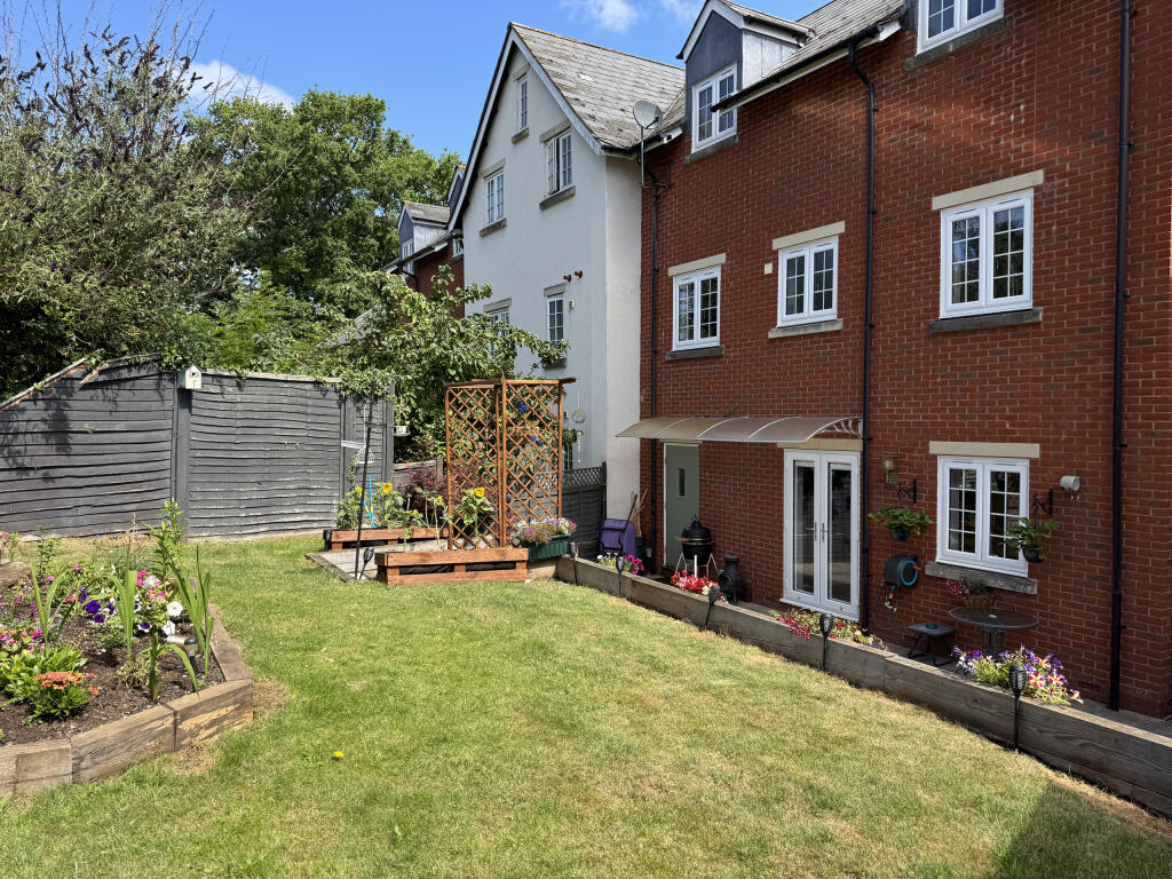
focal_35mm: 24
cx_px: 586
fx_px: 813
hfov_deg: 71.6
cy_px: 440
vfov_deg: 56.8
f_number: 1.78
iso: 80
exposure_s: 1/1721
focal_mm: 6.76
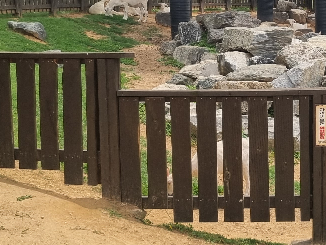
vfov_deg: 18.4
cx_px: 320
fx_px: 754
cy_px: 88
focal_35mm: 80
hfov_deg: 23.5
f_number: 1.8
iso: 50
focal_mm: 5.4
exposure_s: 1/2728
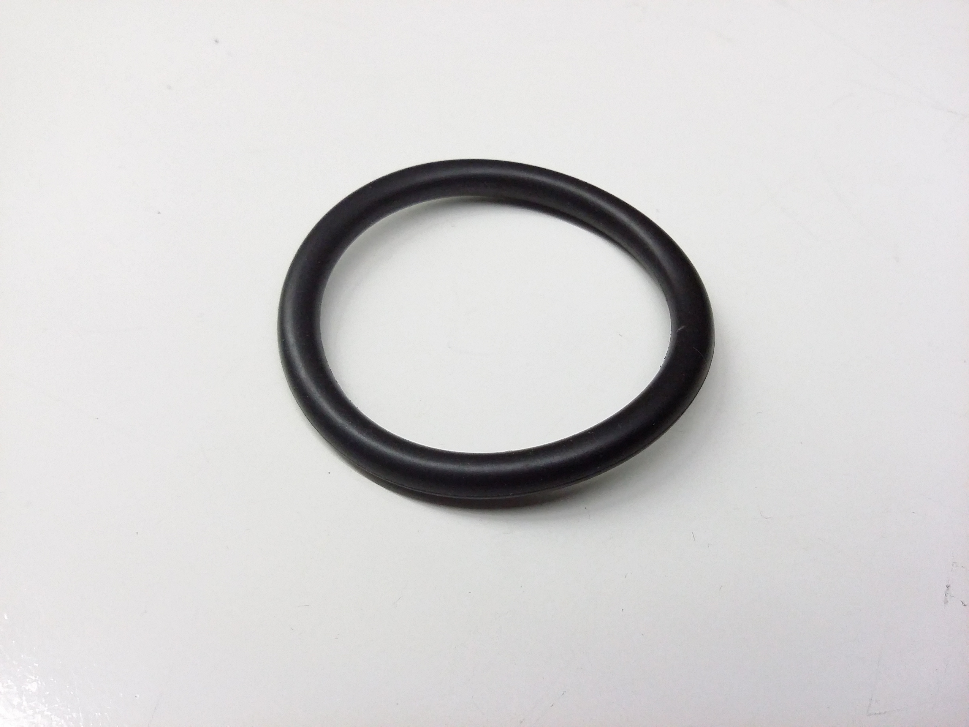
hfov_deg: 56.8
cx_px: 484
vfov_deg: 44.2
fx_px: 896
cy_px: 364
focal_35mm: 32
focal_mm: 3.4
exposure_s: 1/15
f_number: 2.4
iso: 200
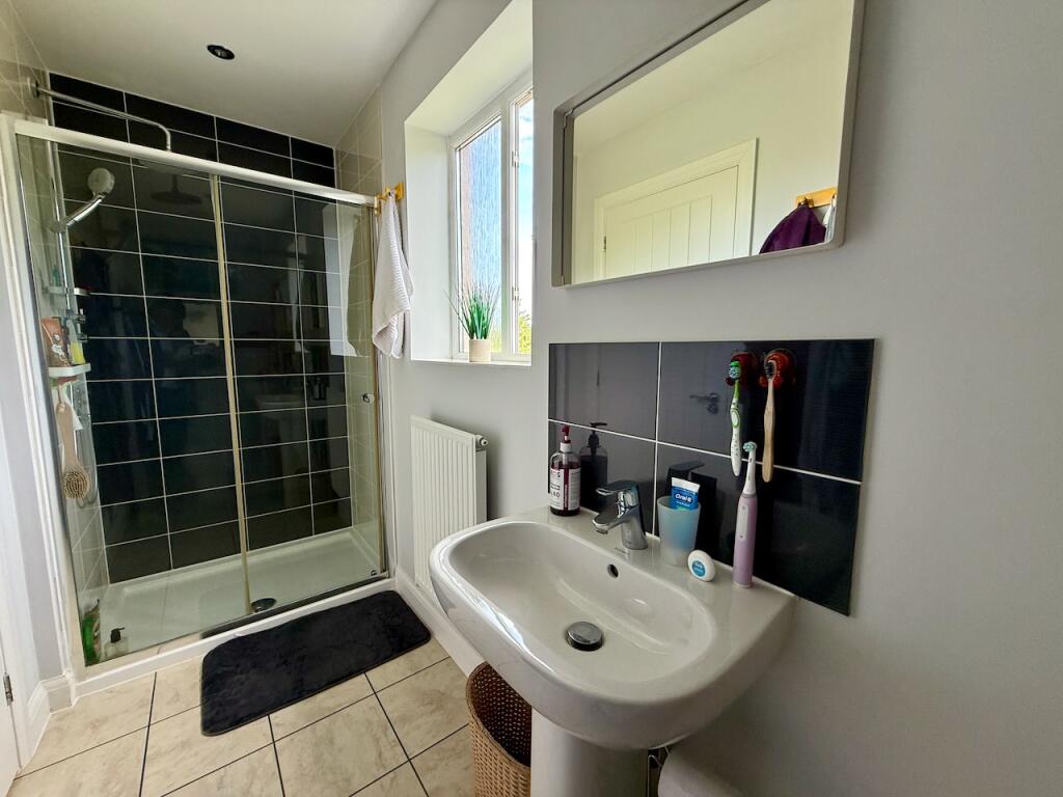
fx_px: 430
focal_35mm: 14
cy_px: 398
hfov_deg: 102.1
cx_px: 532
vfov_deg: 85.7
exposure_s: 1/99
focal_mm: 2.22
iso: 125
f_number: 2.2
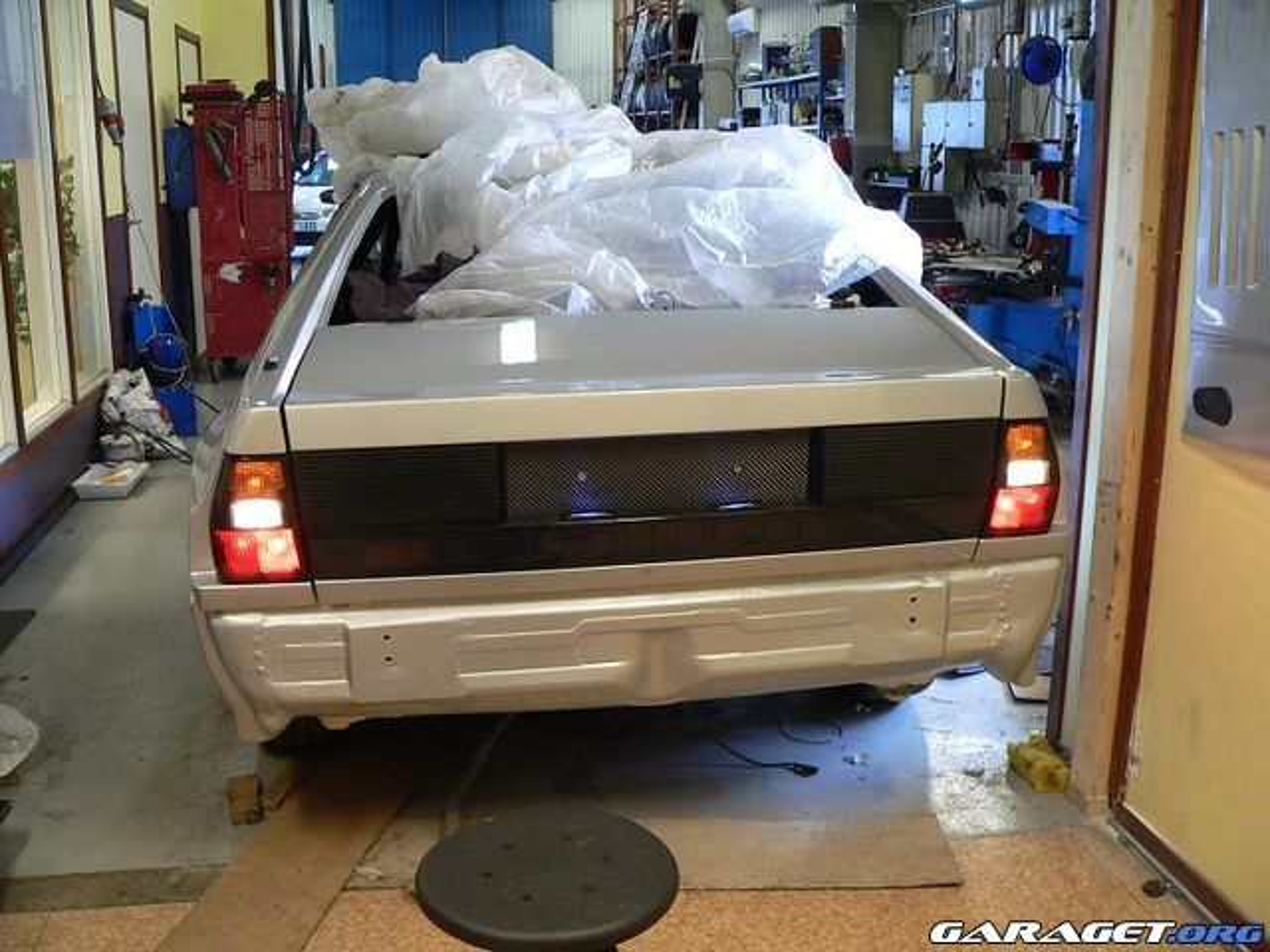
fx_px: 1321
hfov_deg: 51.4
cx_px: 635
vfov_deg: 39.7
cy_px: 476
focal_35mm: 36
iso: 200
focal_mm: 6
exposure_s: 1/20
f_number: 2.8
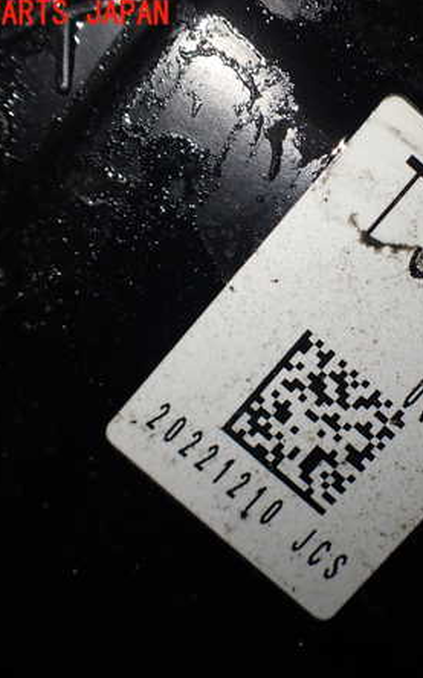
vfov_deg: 46.2
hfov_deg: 29.0
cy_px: 339
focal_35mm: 43
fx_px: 794
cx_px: 350
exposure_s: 1/160
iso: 100
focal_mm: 5.4
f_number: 2.3
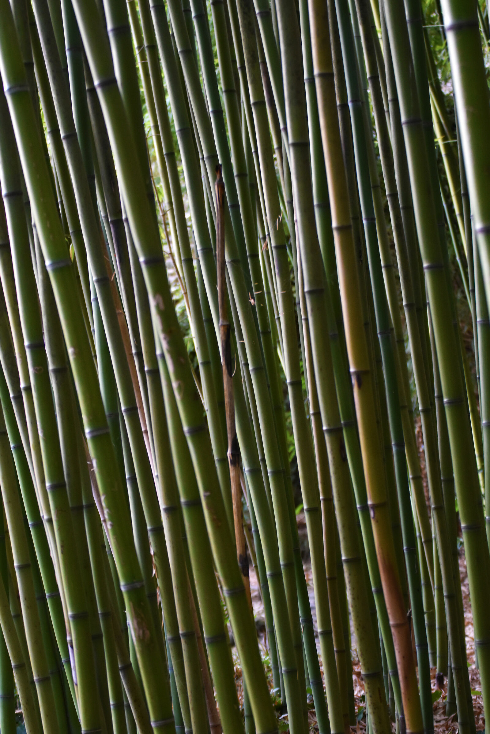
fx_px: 2450
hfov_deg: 11.4
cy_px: 367
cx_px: 245
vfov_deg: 17.1
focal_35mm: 120
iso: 1250
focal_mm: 80
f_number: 4
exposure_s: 1/13
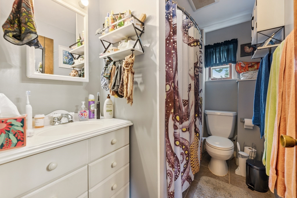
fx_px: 115
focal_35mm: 14
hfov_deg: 104.3
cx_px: 148
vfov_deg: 81.1
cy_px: 99
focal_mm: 14
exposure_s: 1/3.33
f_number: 8
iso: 100
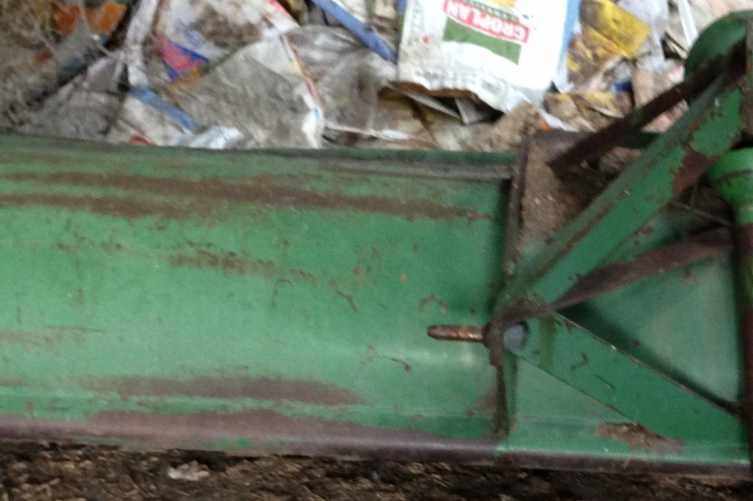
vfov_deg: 16.0
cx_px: 694
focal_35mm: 85
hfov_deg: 23.2
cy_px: 352
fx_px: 1777
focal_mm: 4.13
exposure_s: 1/20
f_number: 2.4
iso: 125
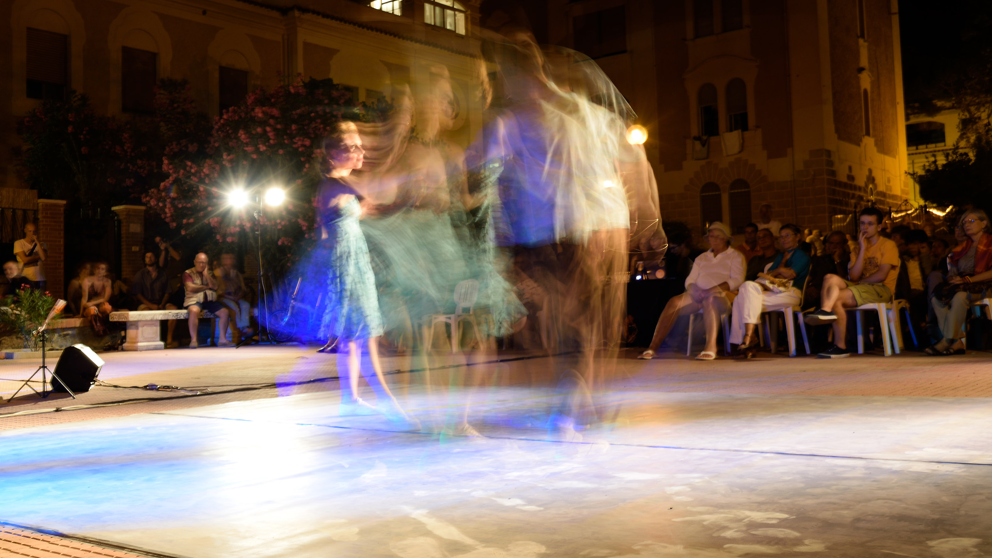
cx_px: 493
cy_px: 233
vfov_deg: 31.1
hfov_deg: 52.8
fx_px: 1000
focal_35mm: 38
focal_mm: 24
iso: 100
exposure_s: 4
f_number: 9
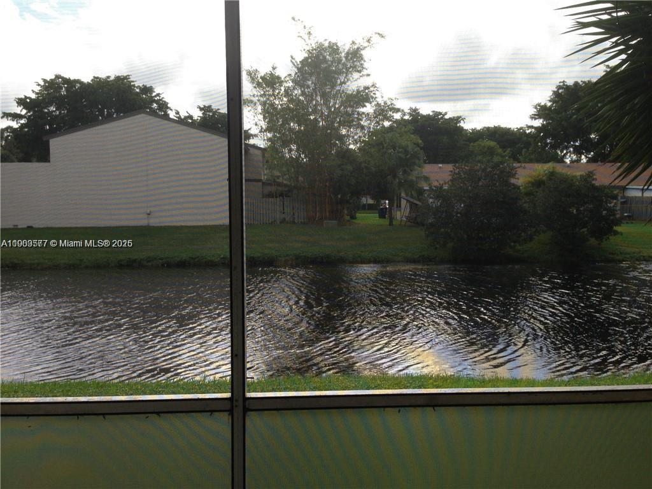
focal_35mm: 33
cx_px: 326
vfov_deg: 42.9
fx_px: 622
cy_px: 244
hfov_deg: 55.4
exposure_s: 1/507
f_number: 2.4
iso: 50
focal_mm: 4.12
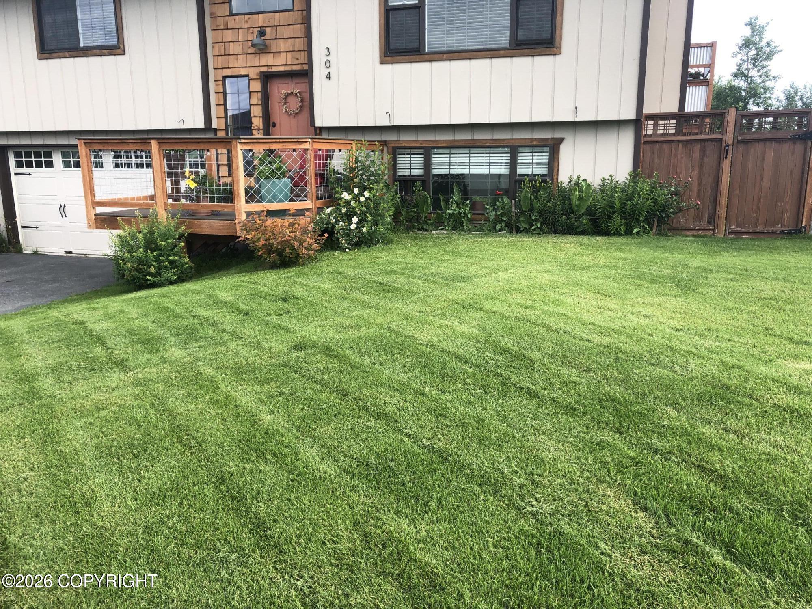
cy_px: 304
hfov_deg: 63.4
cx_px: 406
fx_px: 657
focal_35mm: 28
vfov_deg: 49.7
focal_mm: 3.99
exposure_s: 1/296
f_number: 1.8
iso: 20
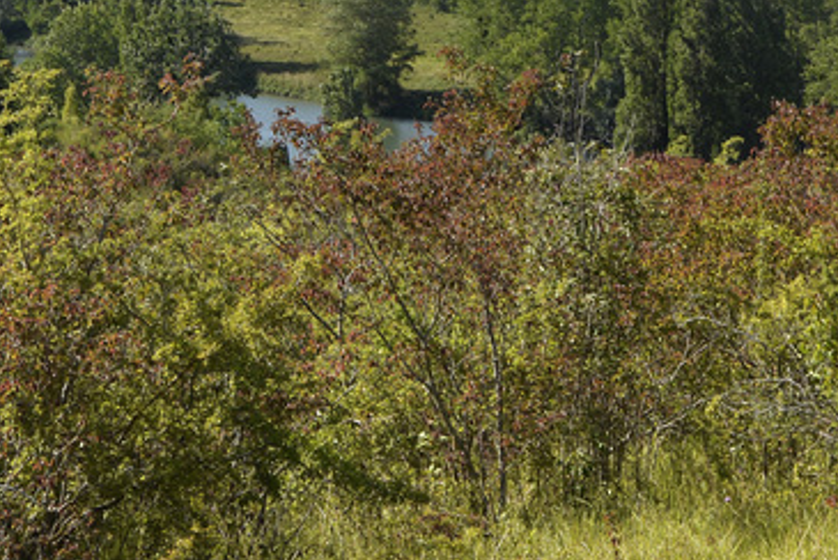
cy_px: -169
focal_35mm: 115
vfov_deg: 11.6
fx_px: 2679
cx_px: 429
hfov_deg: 17.8
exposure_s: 1/200
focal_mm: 35
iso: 200
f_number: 11
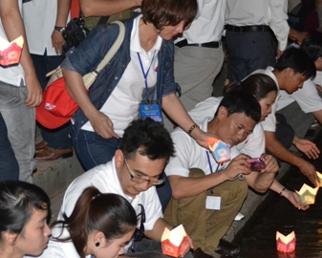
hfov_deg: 17.0
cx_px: 192
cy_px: 116
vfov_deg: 13.7
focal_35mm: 113
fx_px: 1078
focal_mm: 42
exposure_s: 1/60
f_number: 4.5
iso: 3200
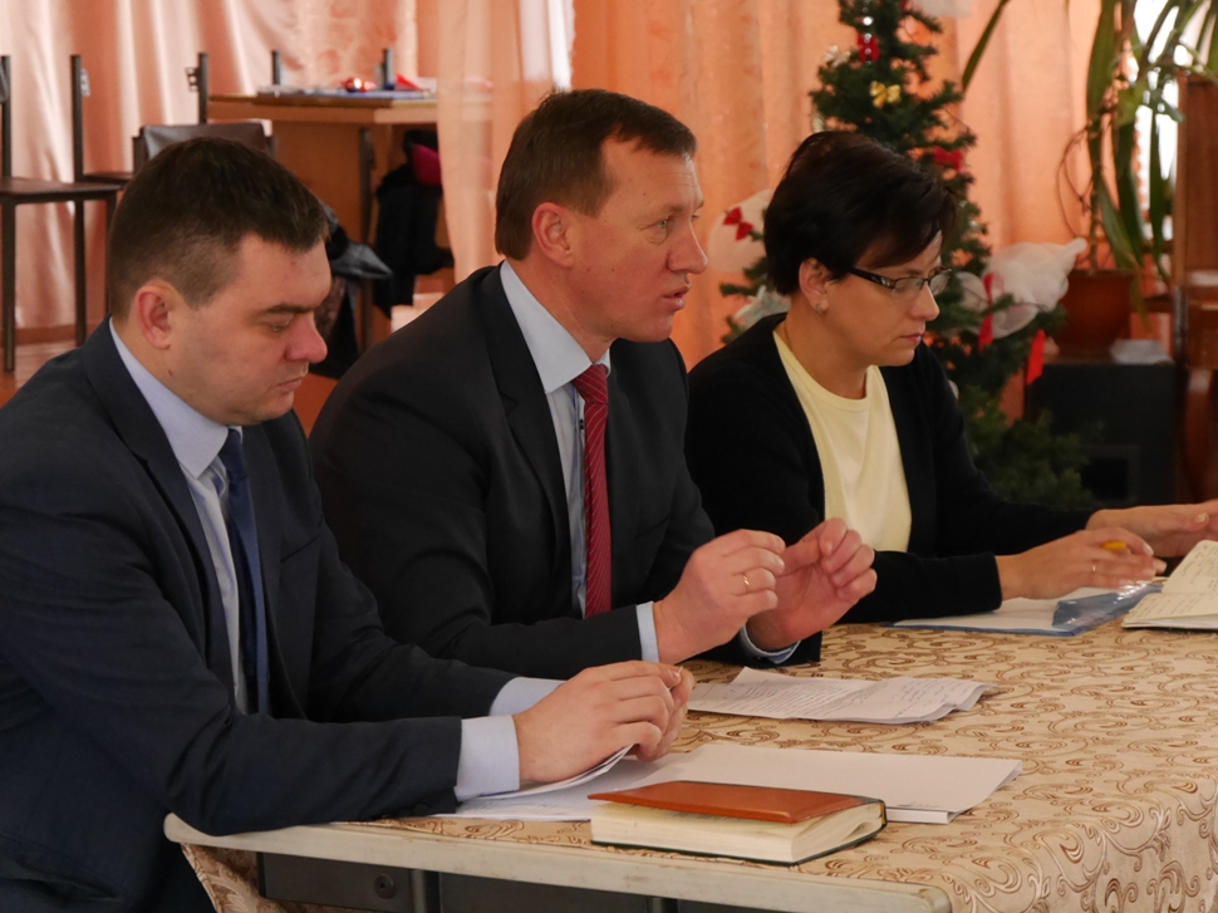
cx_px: 609
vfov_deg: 13.5
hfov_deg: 17.9
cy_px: 456
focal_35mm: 110
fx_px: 3870
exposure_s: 1/50
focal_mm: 55
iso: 3200
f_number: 5.1
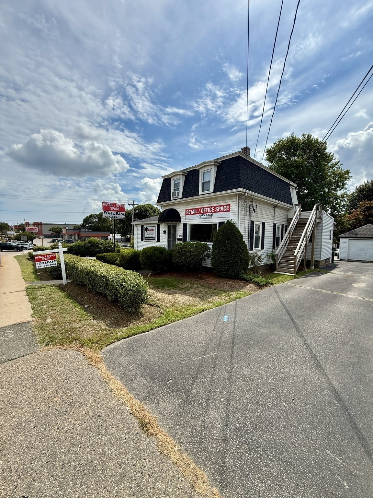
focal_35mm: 14
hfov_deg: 85.7
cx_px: 186
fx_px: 201
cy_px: 249
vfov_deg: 102.1
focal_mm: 2.22
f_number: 2.2
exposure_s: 1/2841
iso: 64
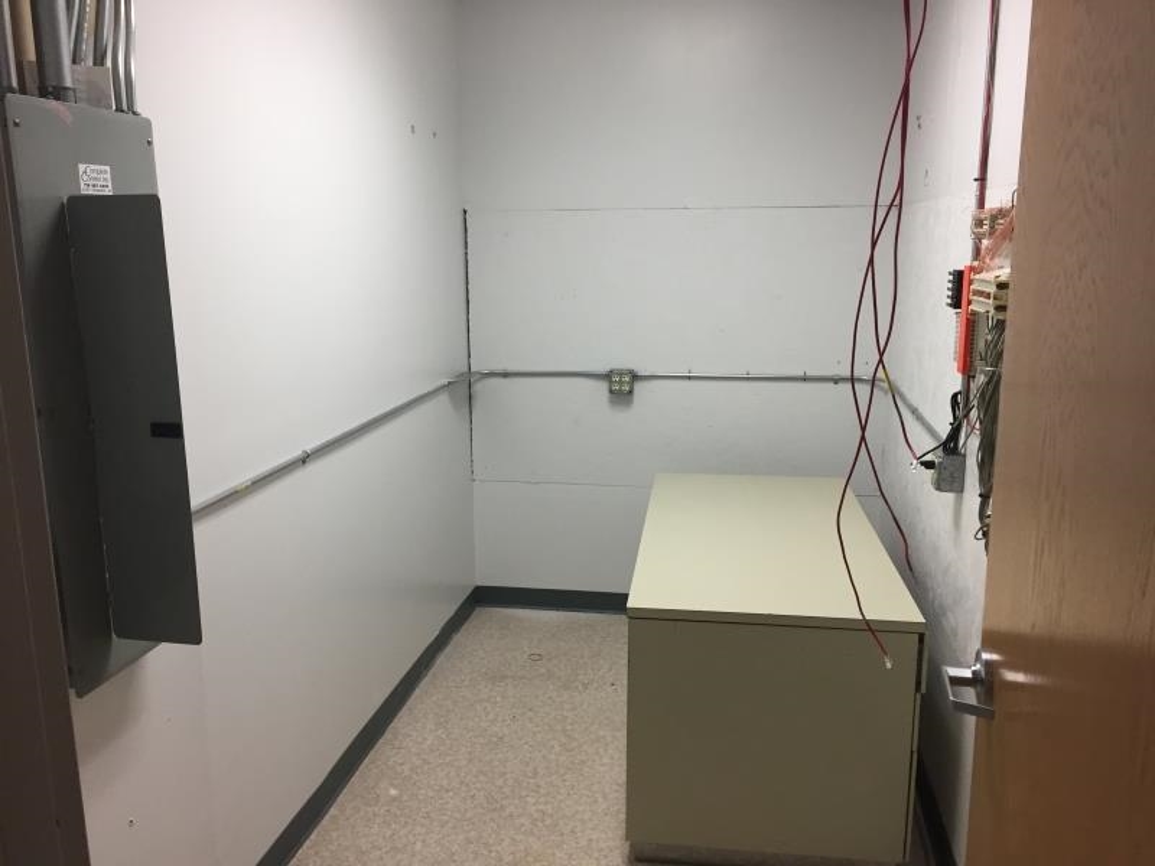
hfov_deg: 61.7
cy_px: 433
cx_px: 578
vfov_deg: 48.2
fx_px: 968
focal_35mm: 29
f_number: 2.2
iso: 50
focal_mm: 4.15
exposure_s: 1/30
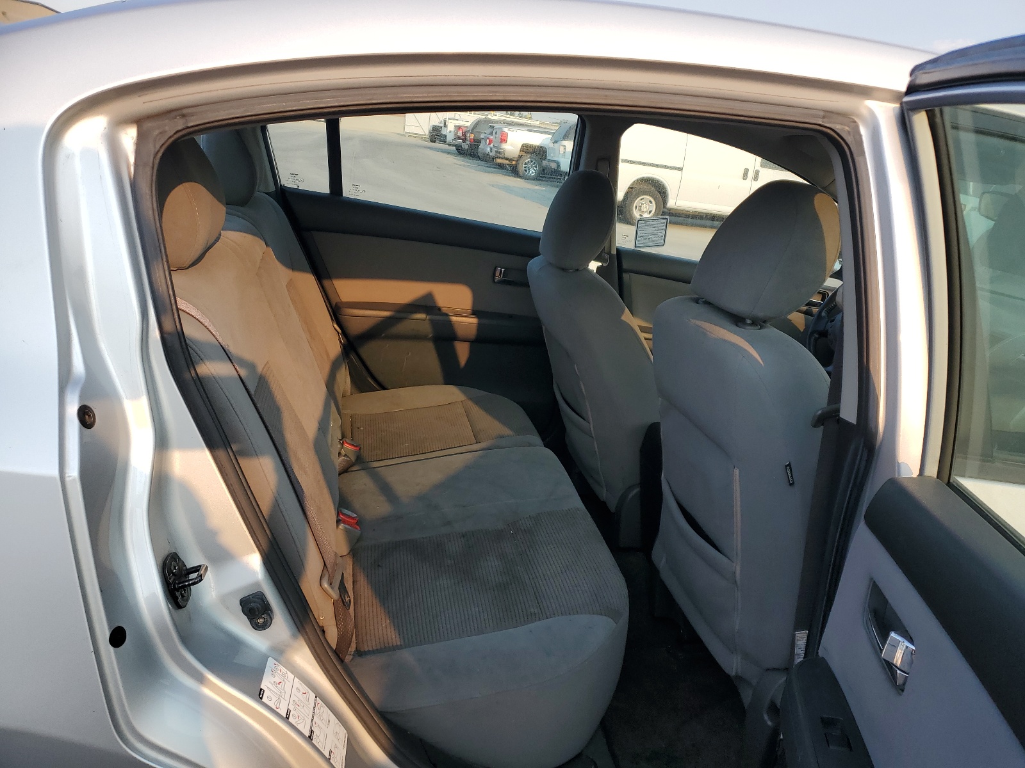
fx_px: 770
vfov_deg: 53.1
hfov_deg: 67.3
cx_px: 512
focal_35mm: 26
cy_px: 384
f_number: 1.5
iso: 50
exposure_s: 1/1111
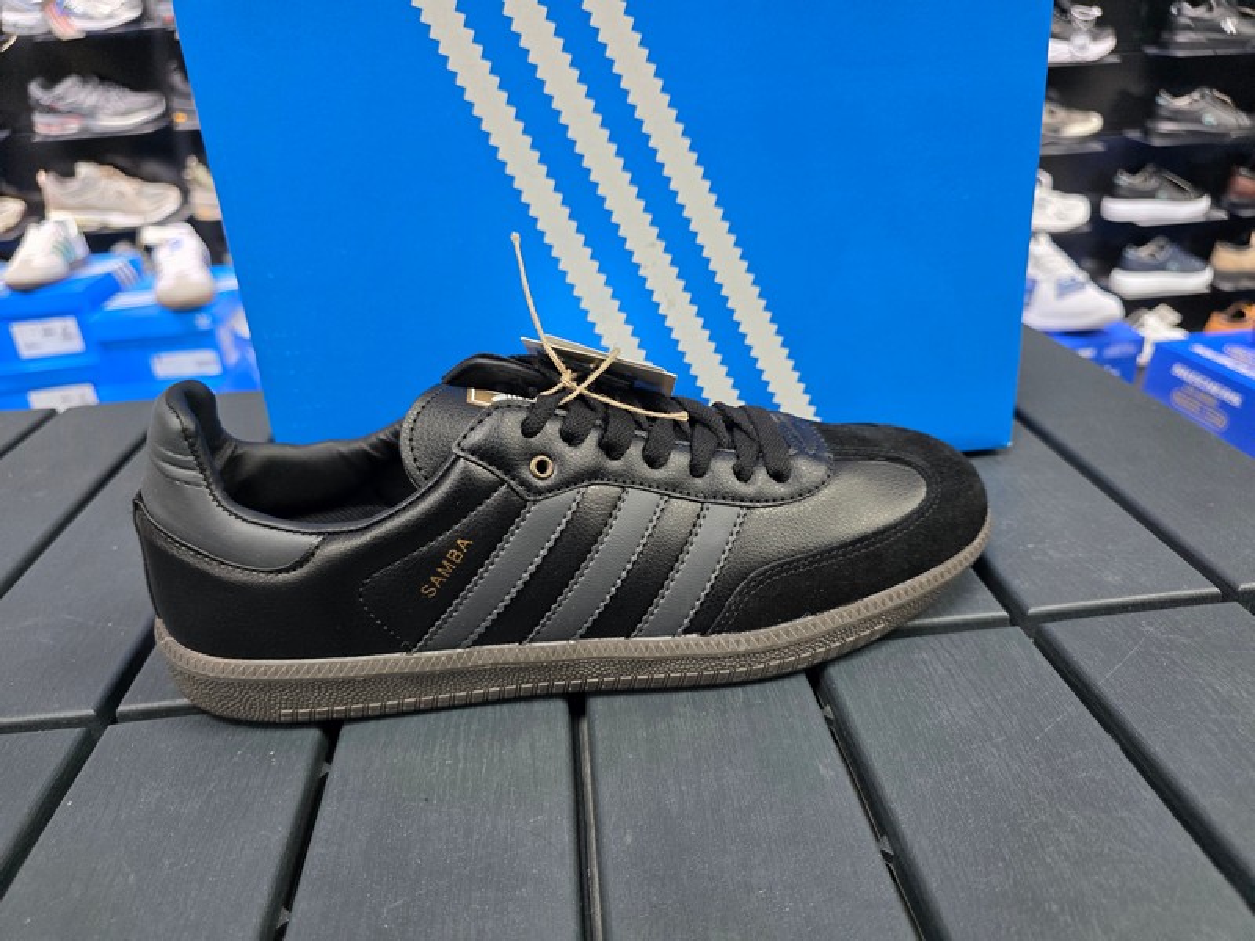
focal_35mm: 23
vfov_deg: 58.9
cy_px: 470
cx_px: 628
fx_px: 834
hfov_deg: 73.9
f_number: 1.7
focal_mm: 6.3
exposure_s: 1/100
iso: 250
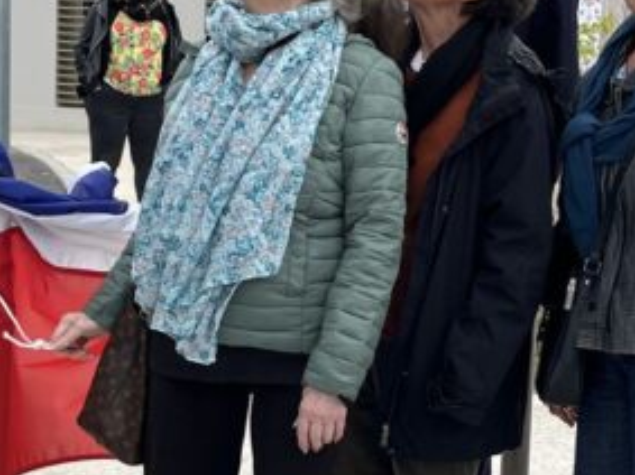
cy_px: 300
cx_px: 247
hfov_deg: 20.8
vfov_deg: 15.7
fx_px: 1724
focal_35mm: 94
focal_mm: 5.1
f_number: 1.6
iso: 50
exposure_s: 1/661
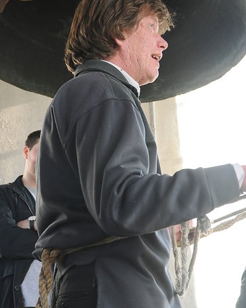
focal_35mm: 63
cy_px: 159
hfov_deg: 24.3
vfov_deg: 30.2
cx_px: 128
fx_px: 570
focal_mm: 35
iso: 800
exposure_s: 1/125
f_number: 6.3
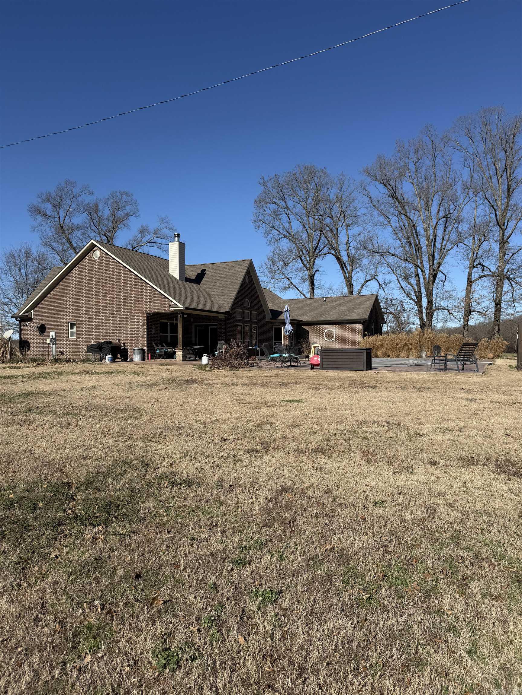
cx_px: 261
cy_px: 348
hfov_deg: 56.8
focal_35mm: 24
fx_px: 483
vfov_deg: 71.6
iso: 80
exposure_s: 1/6173
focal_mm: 6.76
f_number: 1.78
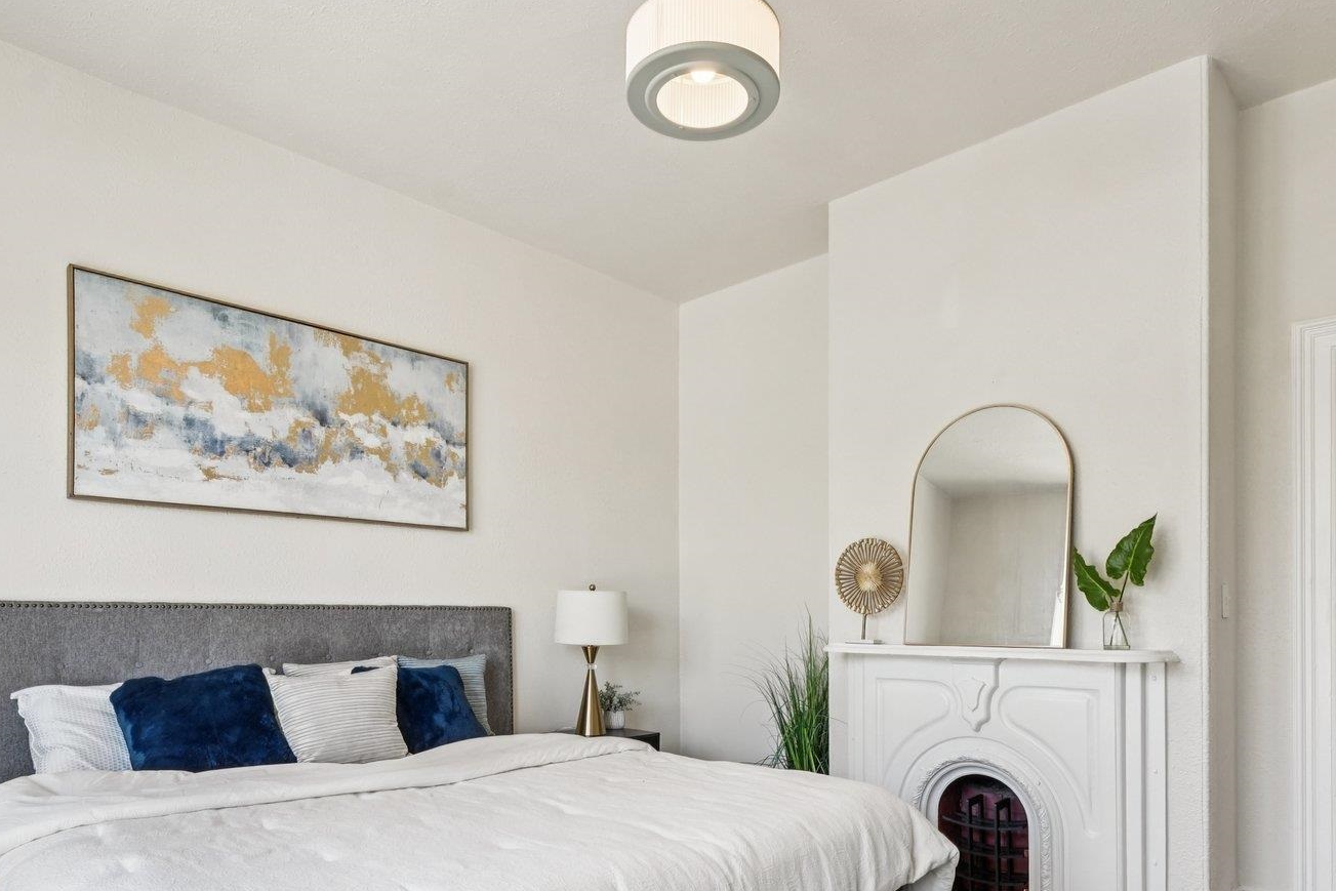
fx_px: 816
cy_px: 624
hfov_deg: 78.6
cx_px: 680
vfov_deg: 55.5
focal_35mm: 22
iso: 640
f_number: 8
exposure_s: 1/60
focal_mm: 14
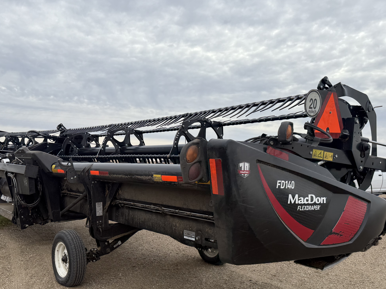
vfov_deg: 40.2
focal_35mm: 35
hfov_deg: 52.5
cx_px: 172
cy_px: 194
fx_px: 390
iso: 80
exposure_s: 1/1522
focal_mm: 6.76
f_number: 1.78
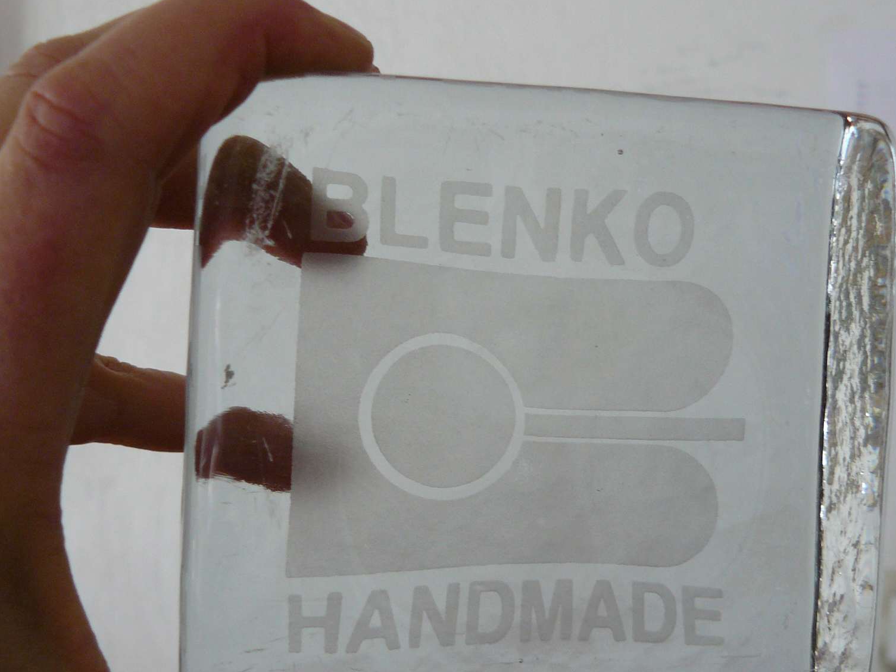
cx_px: 514
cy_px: 387
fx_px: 1268
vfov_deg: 29.6
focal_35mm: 49
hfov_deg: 38.8
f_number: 2.8
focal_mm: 6
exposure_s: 1/30
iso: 125
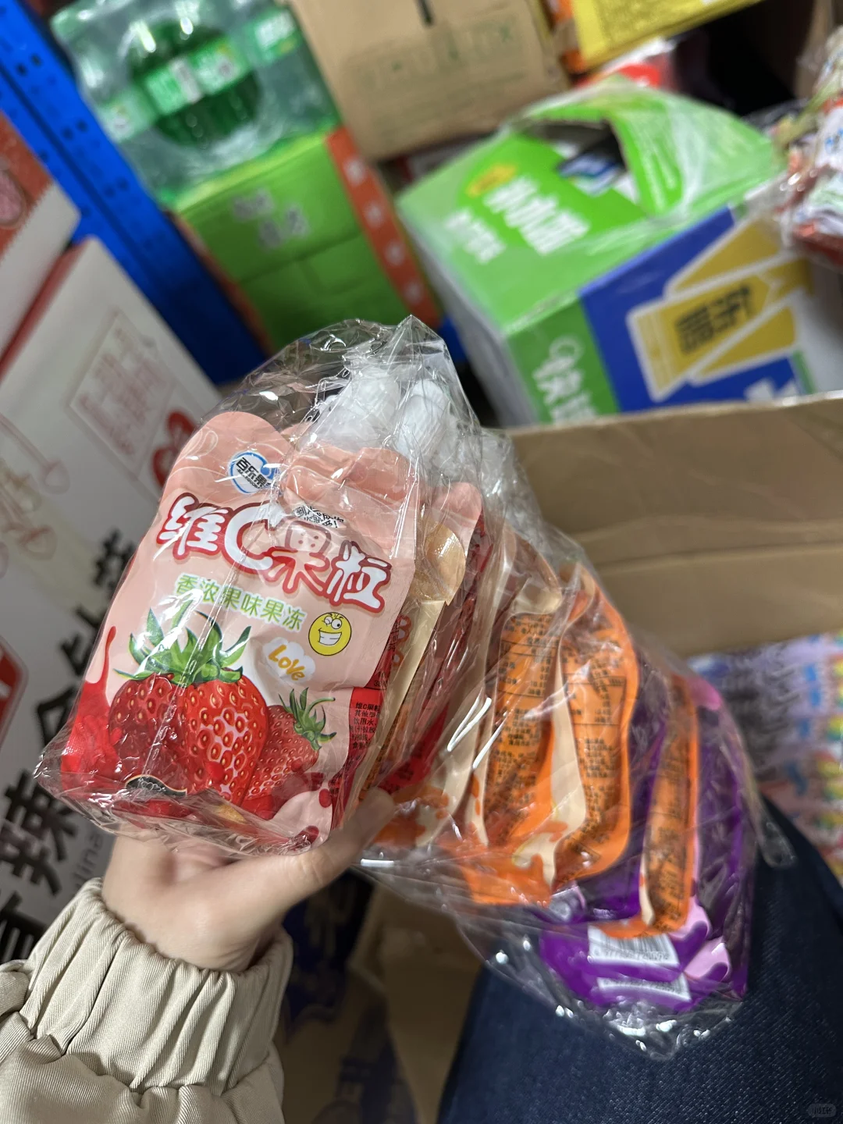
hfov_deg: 56.8
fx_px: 779
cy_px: 562
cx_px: 422
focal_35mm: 24
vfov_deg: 71.6
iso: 320
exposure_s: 1/50
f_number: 1.78
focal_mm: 6.86
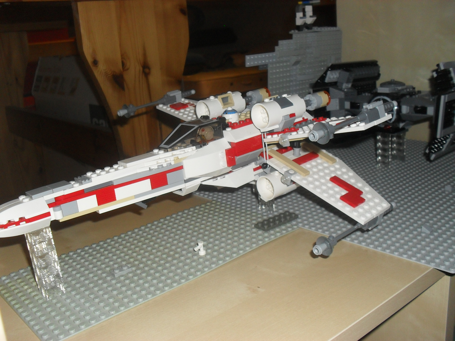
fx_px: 460
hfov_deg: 52.6
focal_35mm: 35
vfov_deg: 40.7
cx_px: 228
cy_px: 170
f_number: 3.2
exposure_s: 1/45
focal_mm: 6.3
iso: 200
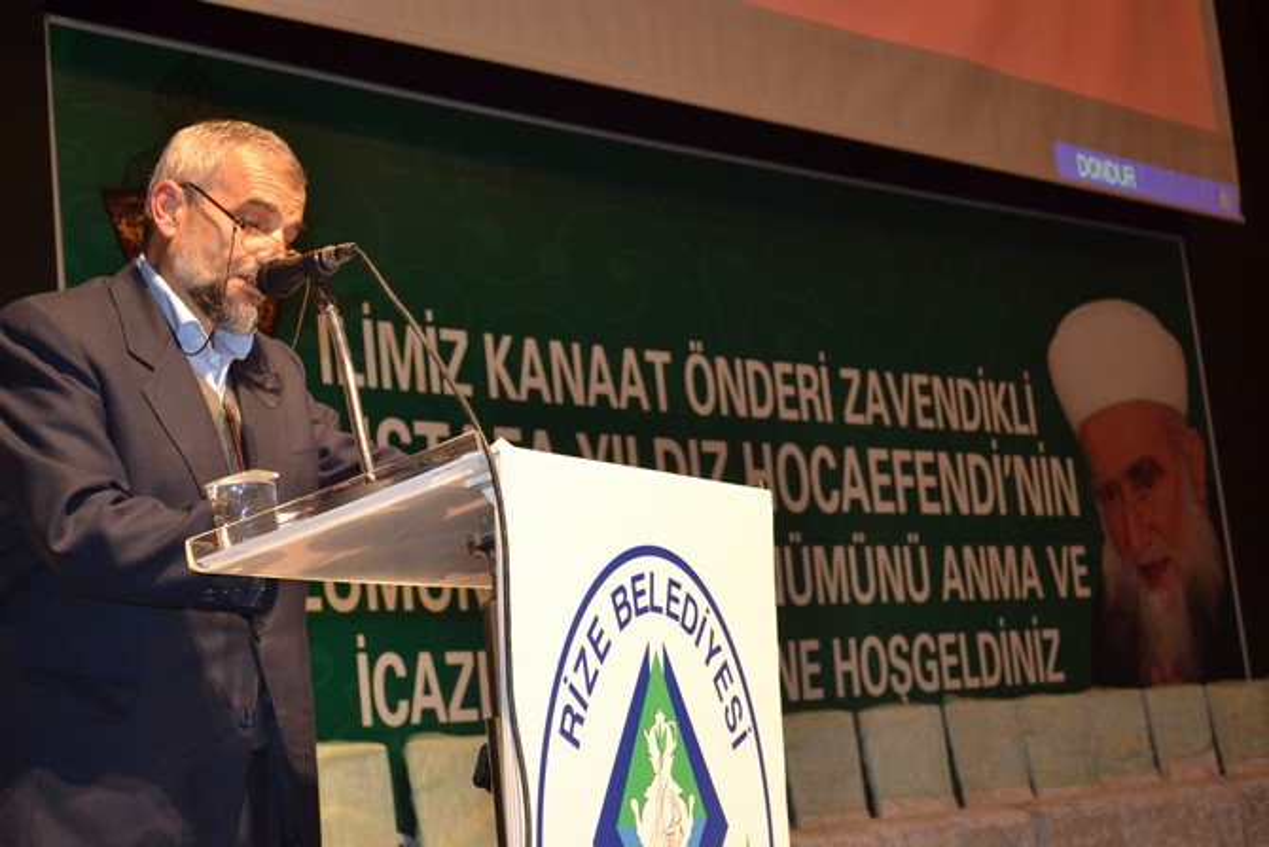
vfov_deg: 22.6
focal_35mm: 60
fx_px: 2115
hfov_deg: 33.4
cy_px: 424
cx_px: 634
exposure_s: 1/60
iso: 1600
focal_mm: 40
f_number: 5.3
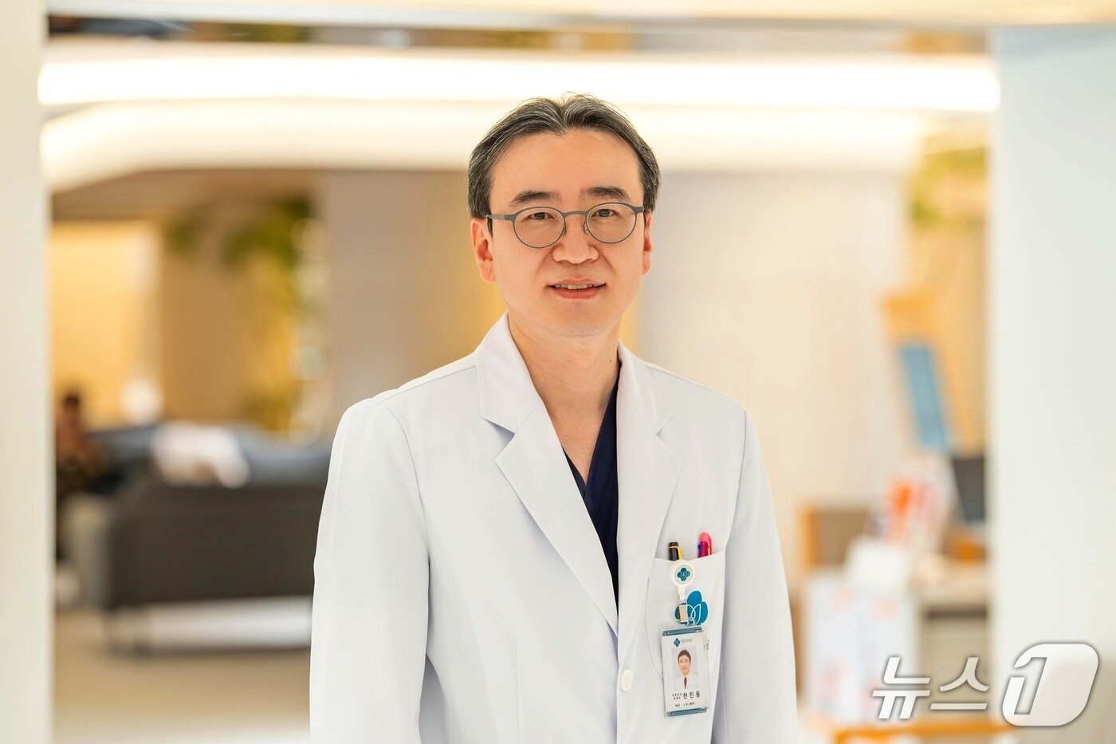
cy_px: 372
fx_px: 3037
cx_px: 558
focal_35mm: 98
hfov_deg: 20.8
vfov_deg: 14.0
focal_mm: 98
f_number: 2.5
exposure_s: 1/500
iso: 800
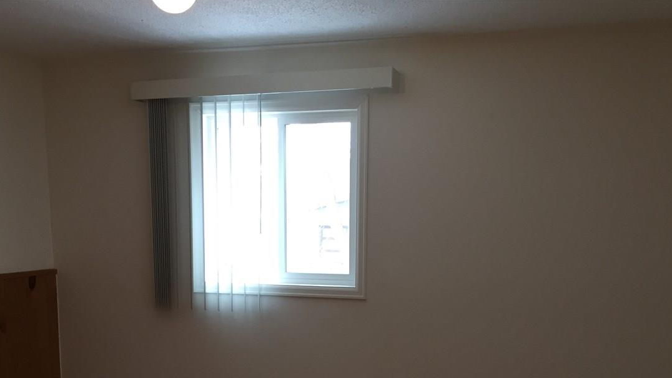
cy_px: 373
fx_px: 837
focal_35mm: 47
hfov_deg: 43.7
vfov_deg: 24.3
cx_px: 329
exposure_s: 1/30
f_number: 2.2
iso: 32
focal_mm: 4.15
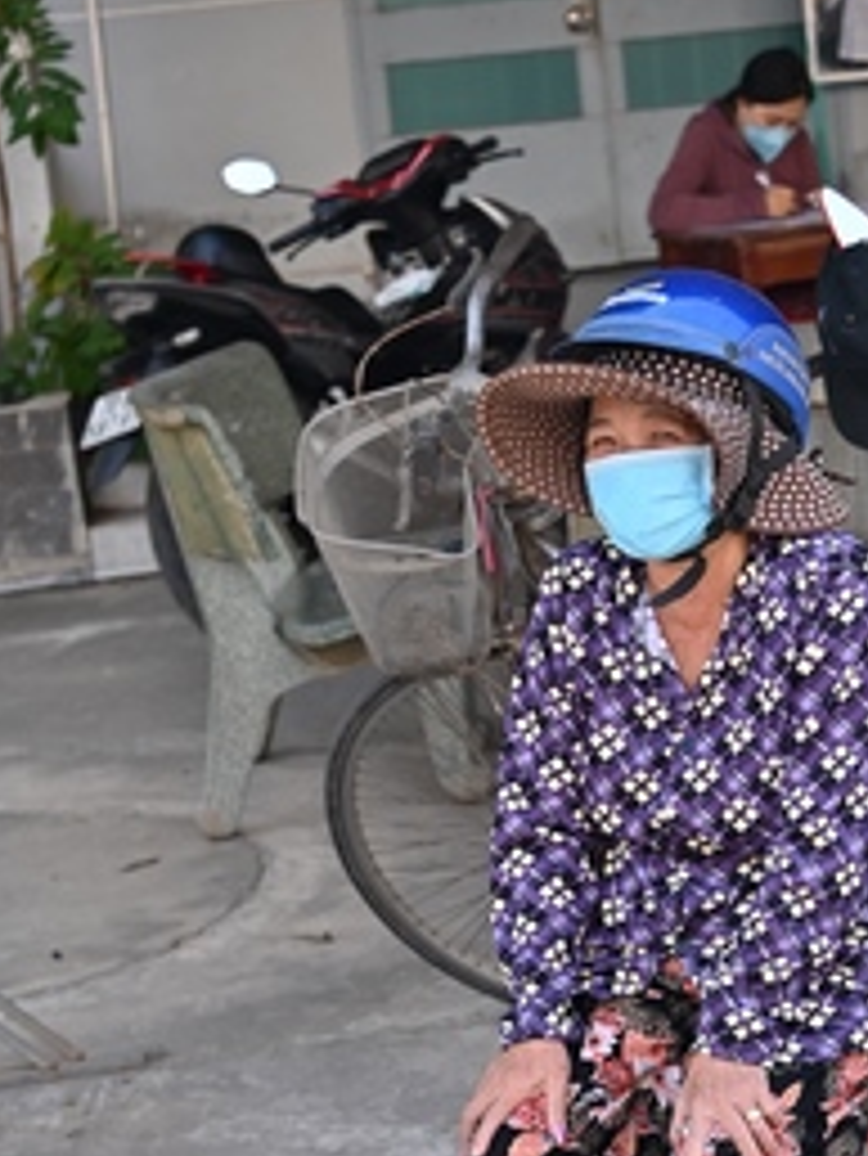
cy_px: 976
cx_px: 747
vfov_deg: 18.2
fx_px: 3574
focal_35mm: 107
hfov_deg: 13.7
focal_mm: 44
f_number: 4
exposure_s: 1/200
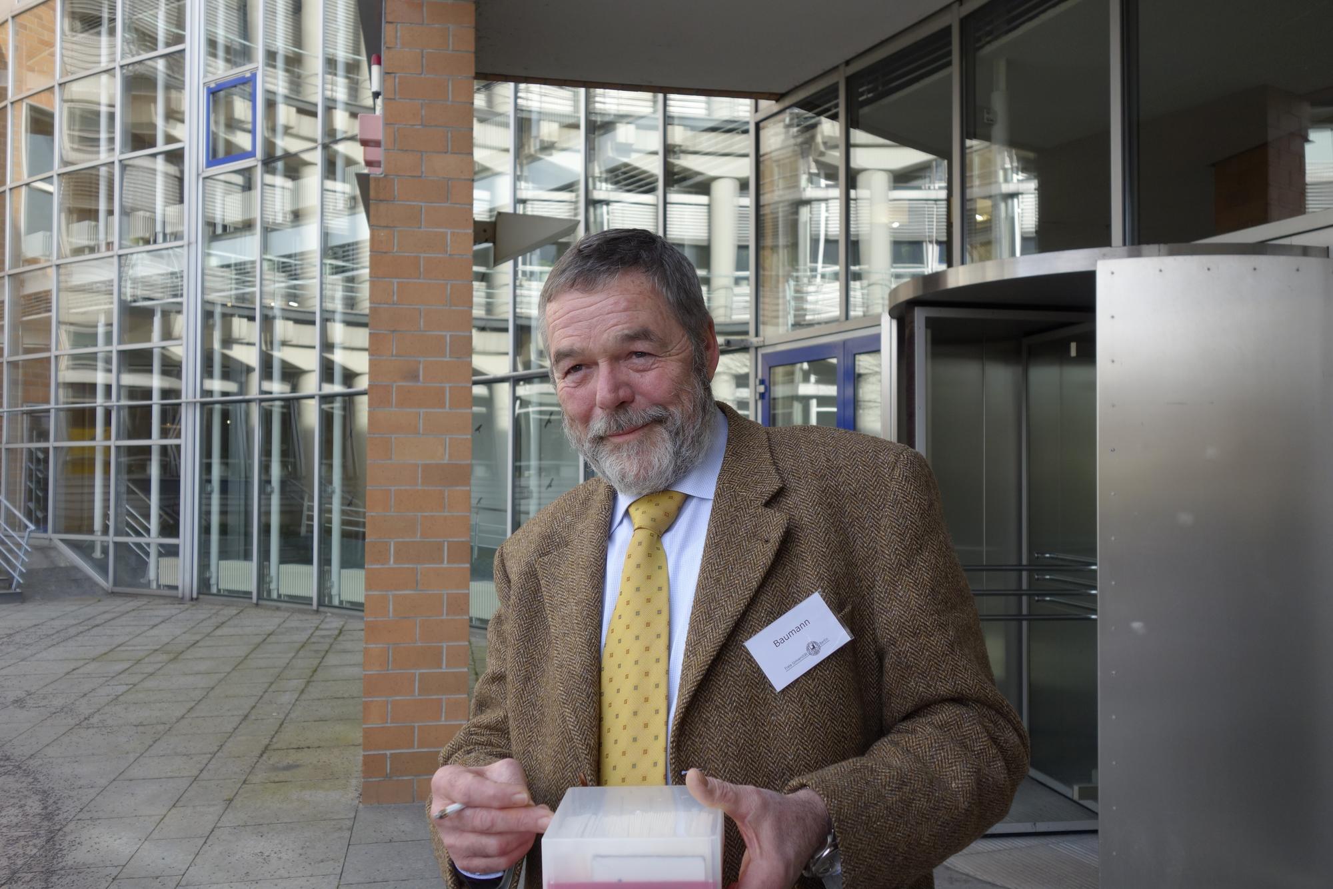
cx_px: 666
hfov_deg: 61.9
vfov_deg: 43.6
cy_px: 444
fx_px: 1111
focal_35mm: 30
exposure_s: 1/160
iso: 125
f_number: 4
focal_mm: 11.32
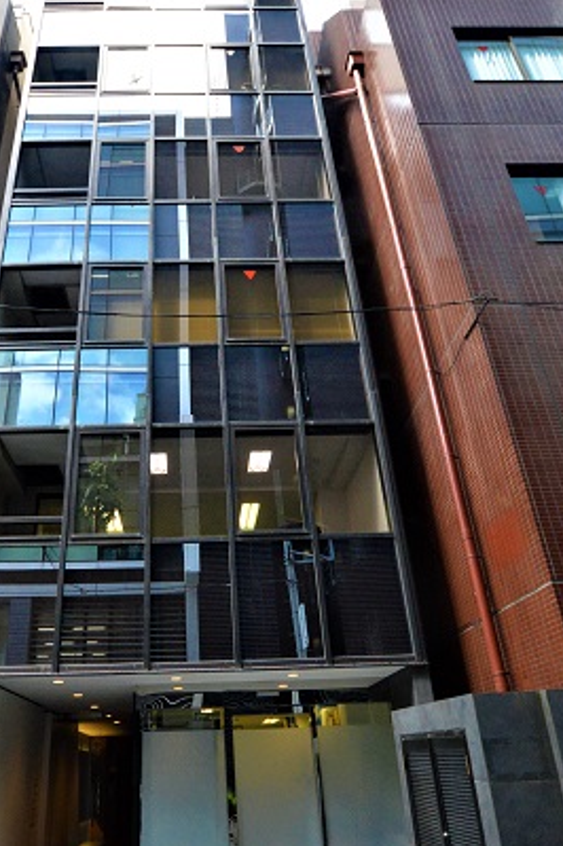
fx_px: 564
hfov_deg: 52.3
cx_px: 200
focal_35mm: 24
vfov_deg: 73.5
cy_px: 470
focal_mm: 10
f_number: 7.1
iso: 1600
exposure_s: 1/250
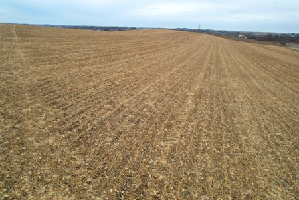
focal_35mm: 22
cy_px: 100
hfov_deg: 78.6
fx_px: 183
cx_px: 150
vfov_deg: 57.2
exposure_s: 1/640
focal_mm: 8.38
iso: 100
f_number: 2.8
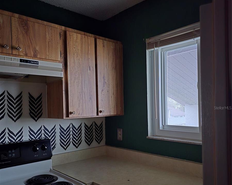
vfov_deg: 48.3
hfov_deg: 58.8
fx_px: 206
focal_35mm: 30
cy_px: 108
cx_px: 116
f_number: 1.7
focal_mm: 6.3
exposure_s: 1/40
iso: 2500
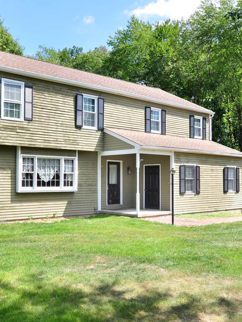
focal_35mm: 38
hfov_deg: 37.6
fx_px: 352
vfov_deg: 49.3
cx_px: 86
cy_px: 158
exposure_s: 1/250
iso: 250
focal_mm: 17
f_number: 8
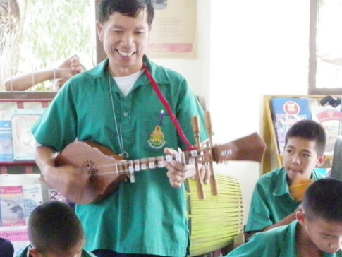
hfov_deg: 13.0
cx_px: 147
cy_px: 205
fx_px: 1502
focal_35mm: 152
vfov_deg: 9.7
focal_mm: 12.7
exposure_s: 1/50
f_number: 3.5
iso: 800
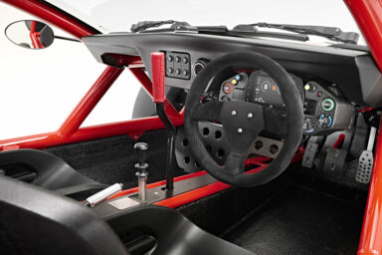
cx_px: 191
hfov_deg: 54.4
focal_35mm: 35
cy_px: 128
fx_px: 371
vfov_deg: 37.9
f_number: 13
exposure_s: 1/200
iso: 100
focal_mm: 35
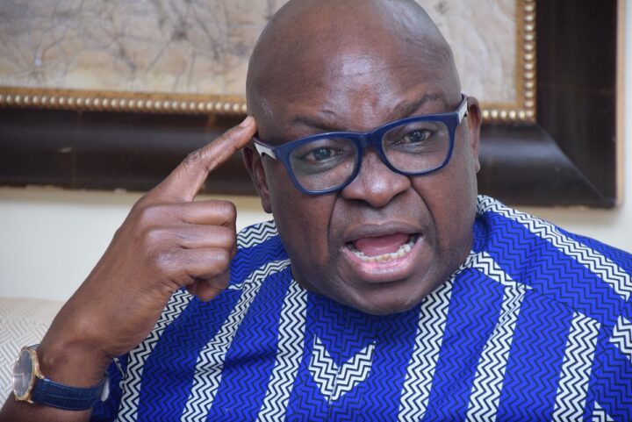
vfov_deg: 17.5
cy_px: 211
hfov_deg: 26.0
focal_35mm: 78
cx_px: 316
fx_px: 1370
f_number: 4.8
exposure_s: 1/250
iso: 800
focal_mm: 52
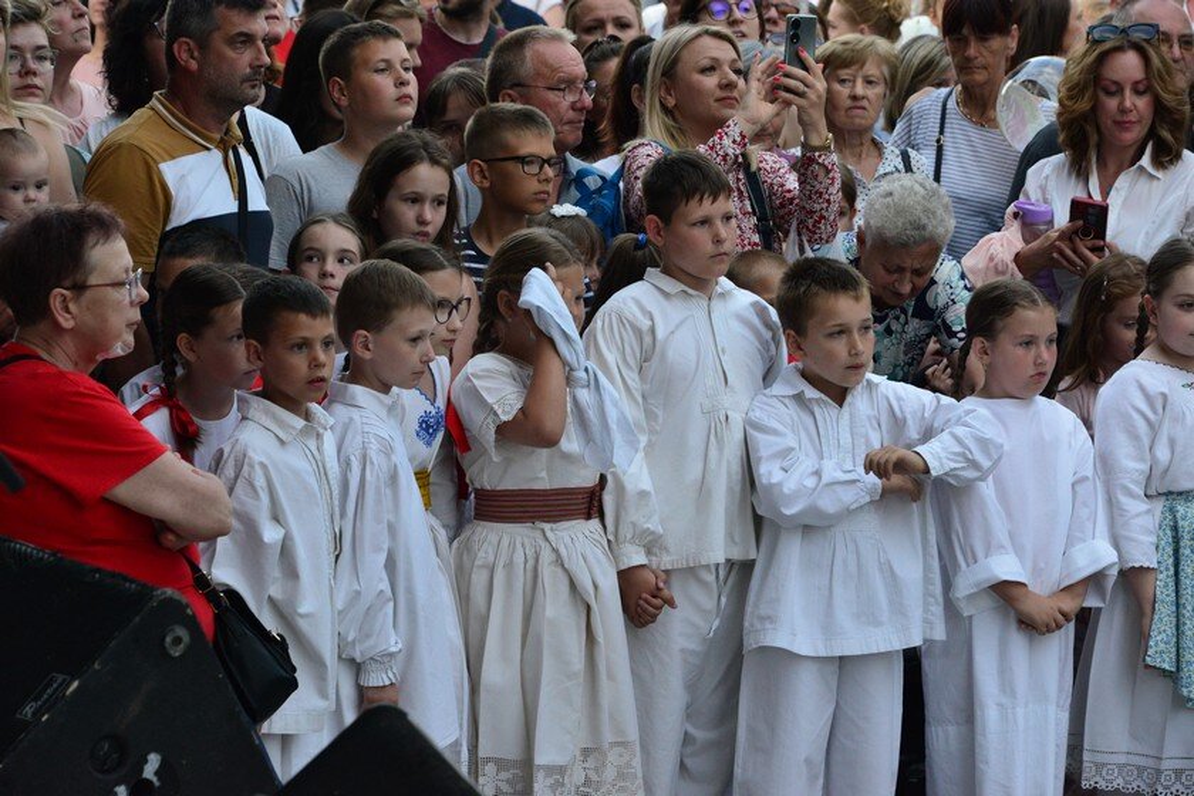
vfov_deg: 9.1
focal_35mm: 150
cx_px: 597
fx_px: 4975
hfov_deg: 13.7
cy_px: 398
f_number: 8
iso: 4000
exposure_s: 1/250
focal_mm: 150
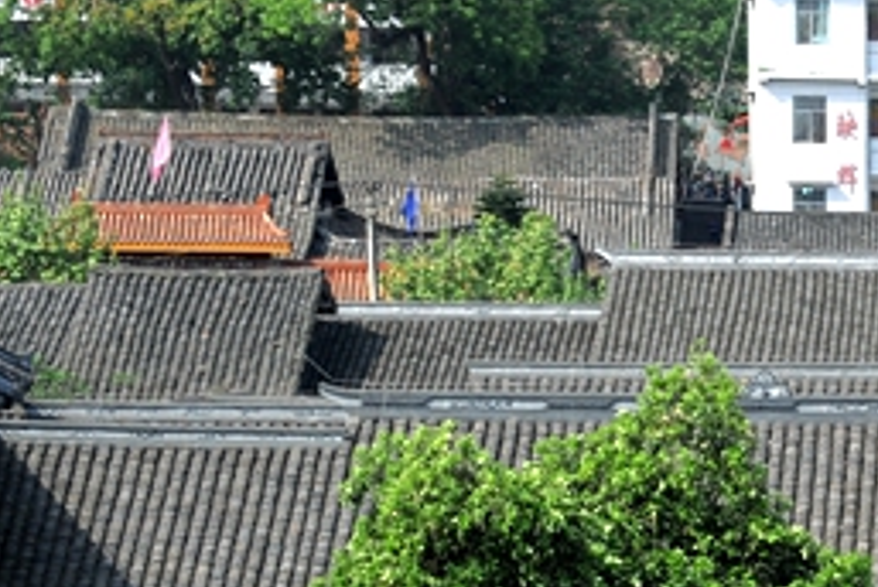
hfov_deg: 11.6
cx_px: 974
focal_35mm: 174
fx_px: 4248
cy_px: 782
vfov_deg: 7.8
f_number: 11
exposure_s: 1/320
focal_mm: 56
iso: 320
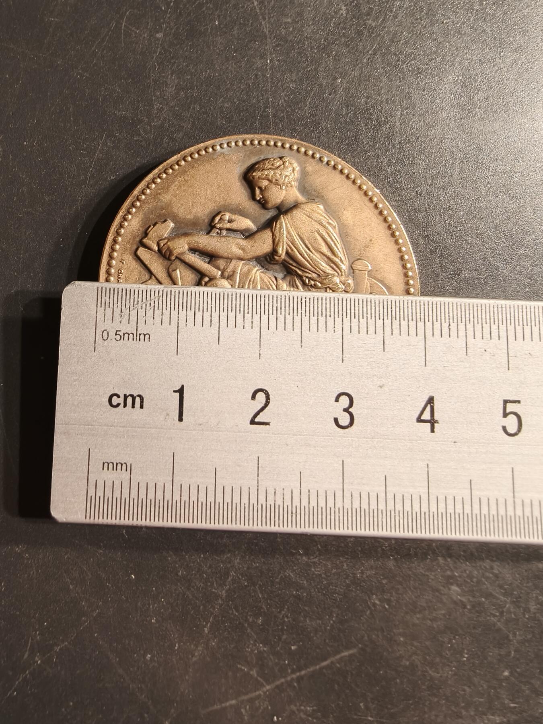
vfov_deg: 73.9
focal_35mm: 23
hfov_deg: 58.9
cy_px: 362
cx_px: 272
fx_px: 481
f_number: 2
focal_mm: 2.32
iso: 160
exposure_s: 1/54.4
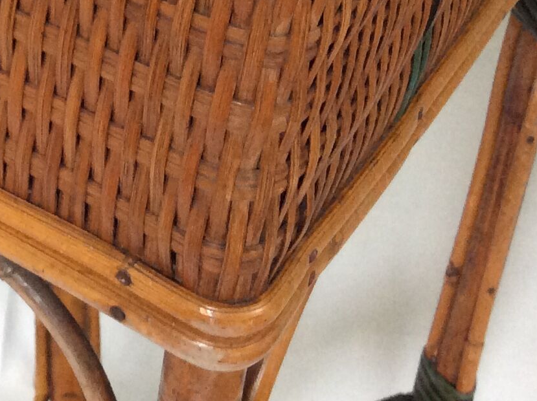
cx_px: -109
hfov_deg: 18.6
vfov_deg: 14.2
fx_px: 1550
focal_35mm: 100
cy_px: -111
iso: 125
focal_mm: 3.3
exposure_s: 1/25
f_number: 2.4
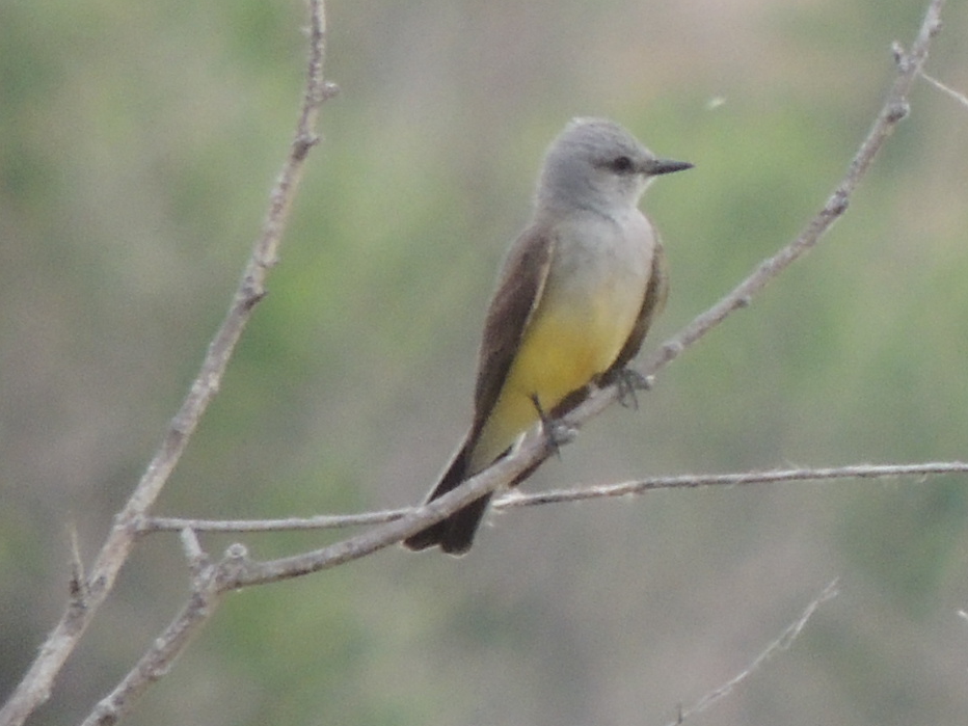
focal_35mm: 1099
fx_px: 30732
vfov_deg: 1.4
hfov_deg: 1.8
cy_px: 384
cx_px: 476
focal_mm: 180
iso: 400
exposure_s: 1/250
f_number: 5.9
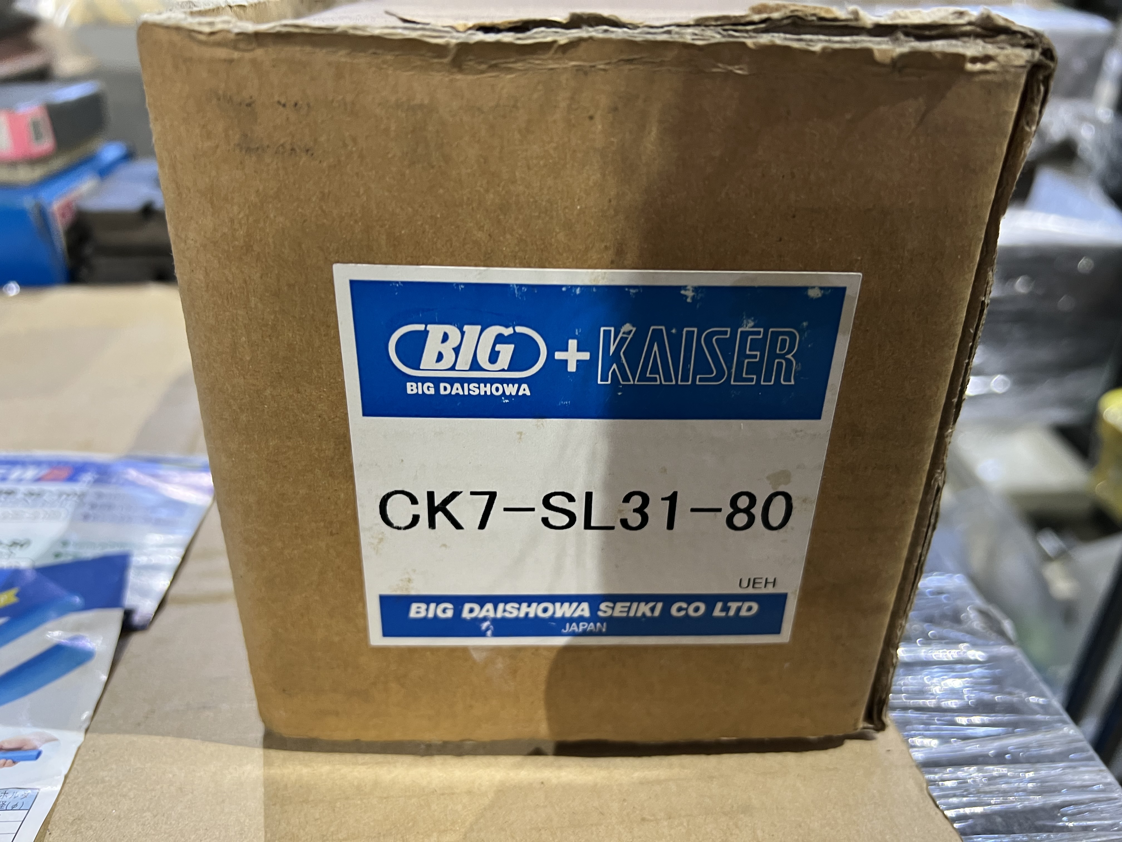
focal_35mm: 26
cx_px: 561
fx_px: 843
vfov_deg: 53.1
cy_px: 421
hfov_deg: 67.3
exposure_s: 1/50
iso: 200
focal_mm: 5.7
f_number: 1.5
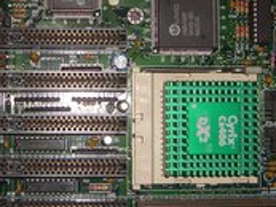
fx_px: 702
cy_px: 81
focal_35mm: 88
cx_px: 64
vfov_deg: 16.8
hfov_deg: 22.0
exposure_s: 1/60
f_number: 2.8
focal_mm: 7.9
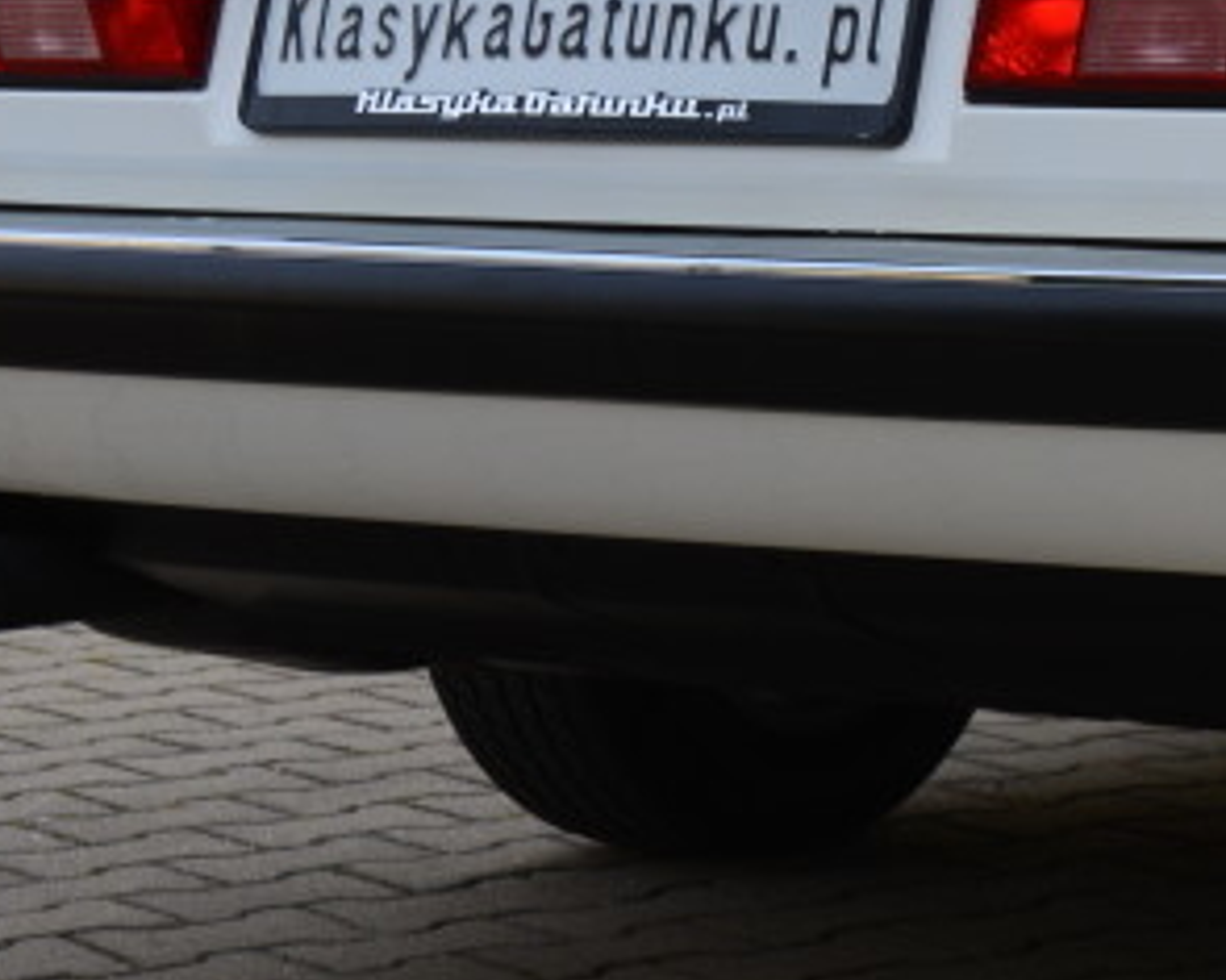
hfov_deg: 12.7
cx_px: 1543
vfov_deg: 10.5
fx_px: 5332
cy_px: 169
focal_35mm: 147
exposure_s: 1/60
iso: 280
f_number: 10
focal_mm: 30
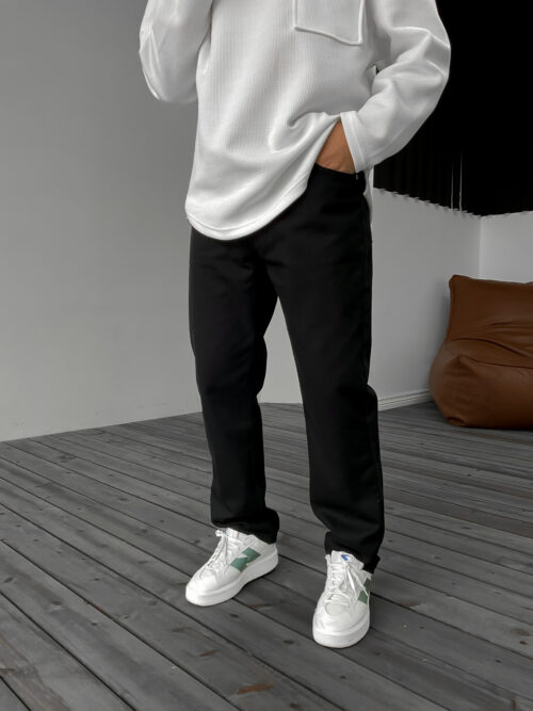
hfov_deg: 48.2
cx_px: 266
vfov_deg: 61.7
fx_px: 596
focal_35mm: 29
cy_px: 356
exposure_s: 1/110
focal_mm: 3
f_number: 1.8
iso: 64
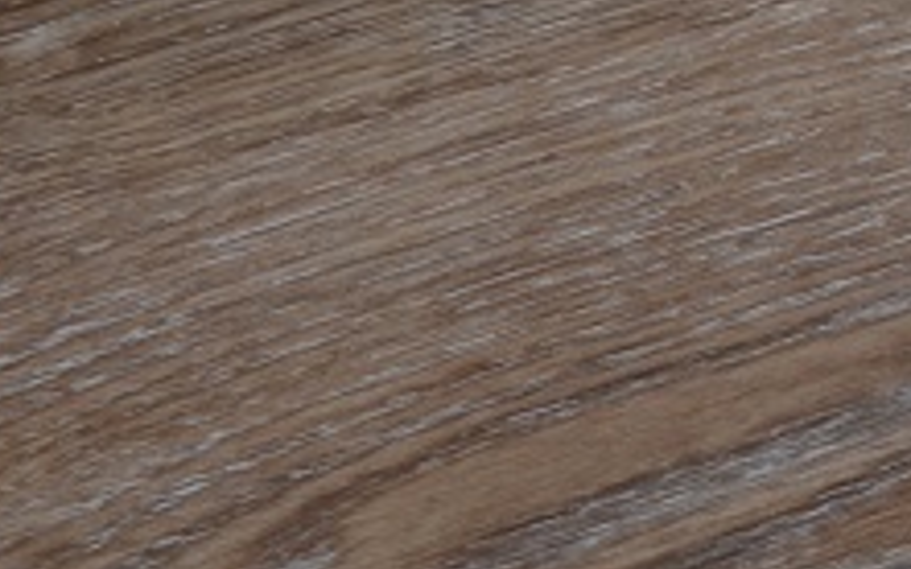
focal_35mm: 287
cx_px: 2354
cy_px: 608
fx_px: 7124
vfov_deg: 4.6
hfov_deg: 6.8
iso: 100
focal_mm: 32
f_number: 7.1
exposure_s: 1/100
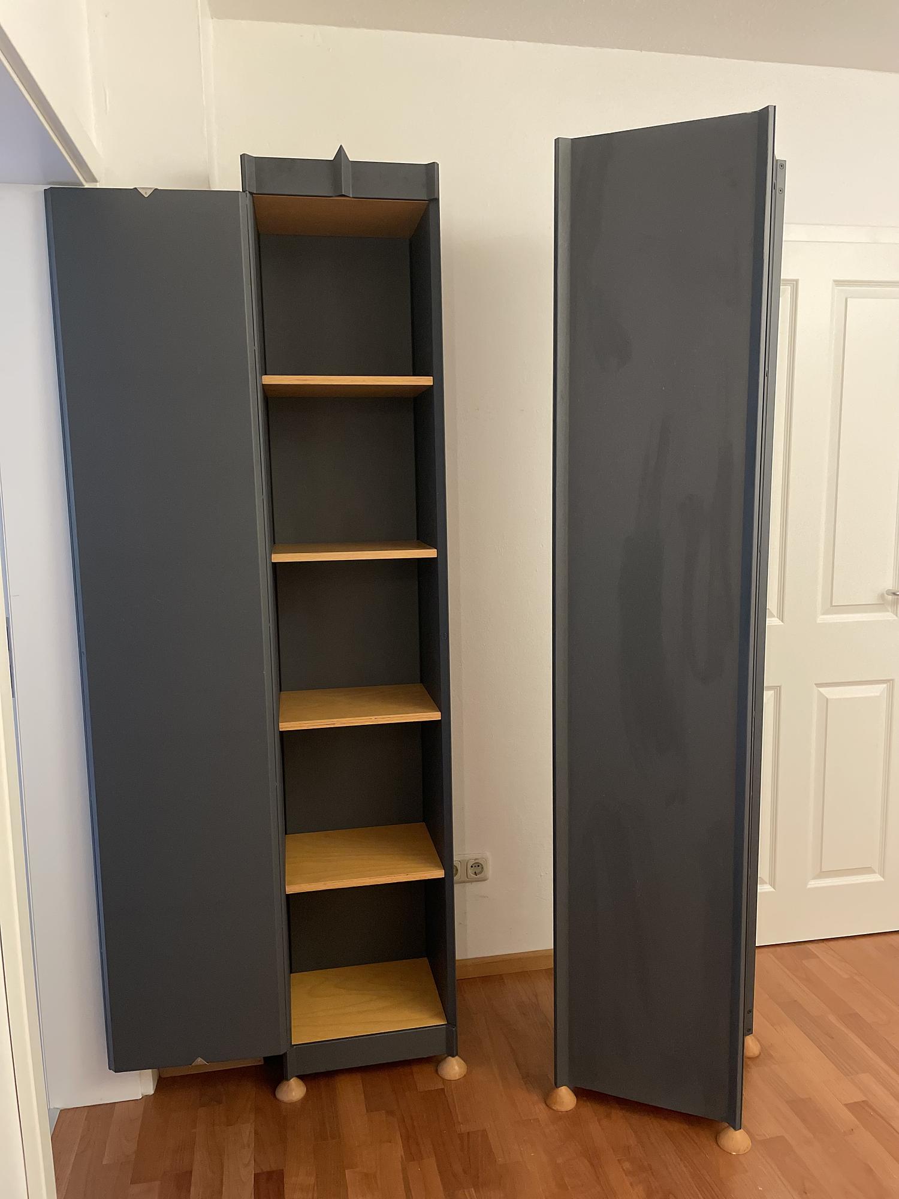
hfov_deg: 53.1
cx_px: 450
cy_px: 600
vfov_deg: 67.3
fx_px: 900
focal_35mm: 26
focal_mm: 4.2
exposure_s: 1/25
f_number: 1.6
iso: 500
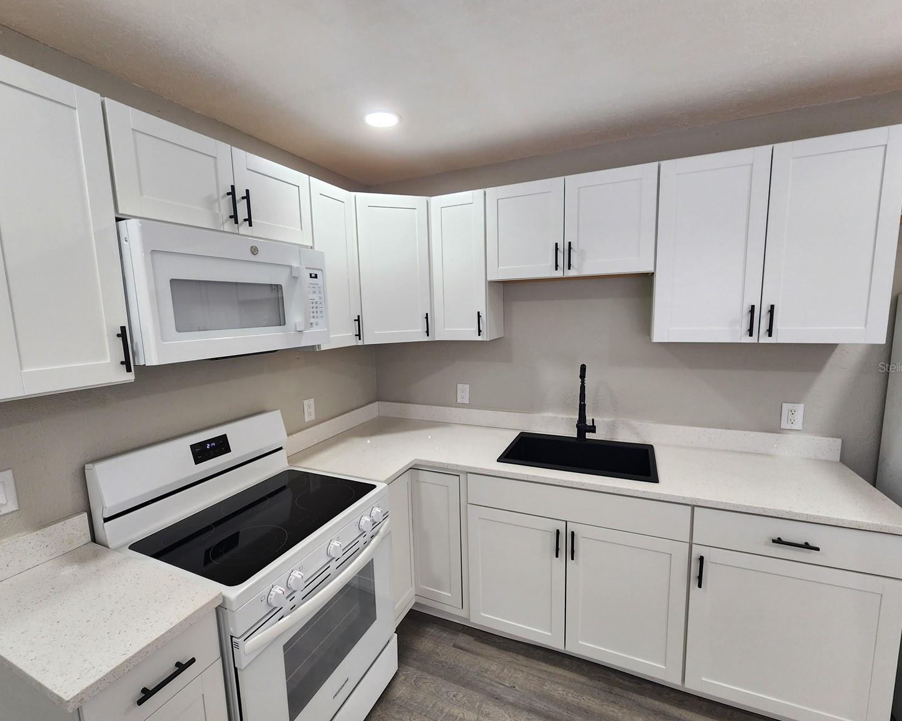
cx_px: 440
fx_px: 374
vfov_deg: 88.0
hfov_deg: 100.7
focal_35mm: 14
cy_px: 367
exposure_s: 1/60
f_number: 2.2
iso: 125
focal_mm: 2.2
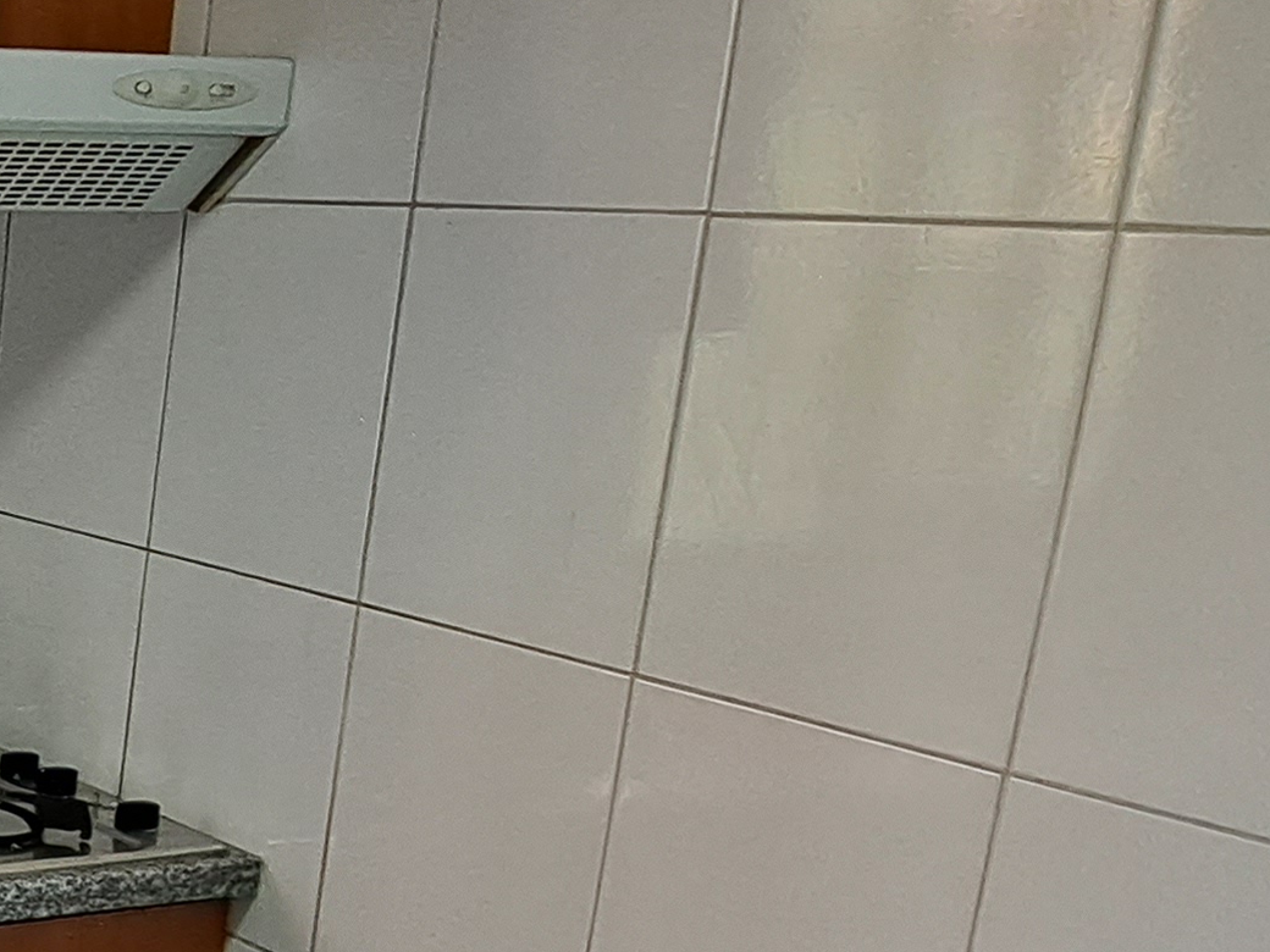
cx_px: -855
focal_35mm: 50
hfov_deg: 24.2
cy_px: 525
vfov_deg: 29.1
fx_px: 1834
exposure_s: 1/50
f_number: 2.2
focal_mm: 1.74
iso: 64
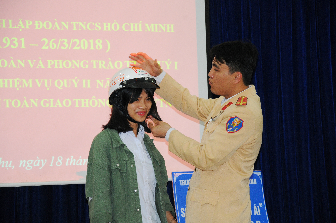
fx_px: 1189
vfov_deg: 10.7
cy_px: 112
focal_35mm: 128
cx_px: 168
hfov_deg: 16.1
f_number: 5.6
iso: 800
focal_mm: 85
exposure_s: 1/60
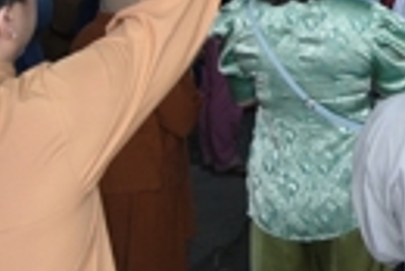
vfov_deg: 10.9
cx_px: 741
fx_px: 1351
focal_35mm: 120
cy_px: -181
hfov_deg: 14.8
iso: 2000
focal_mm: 24
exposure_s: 1/1600
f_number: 4
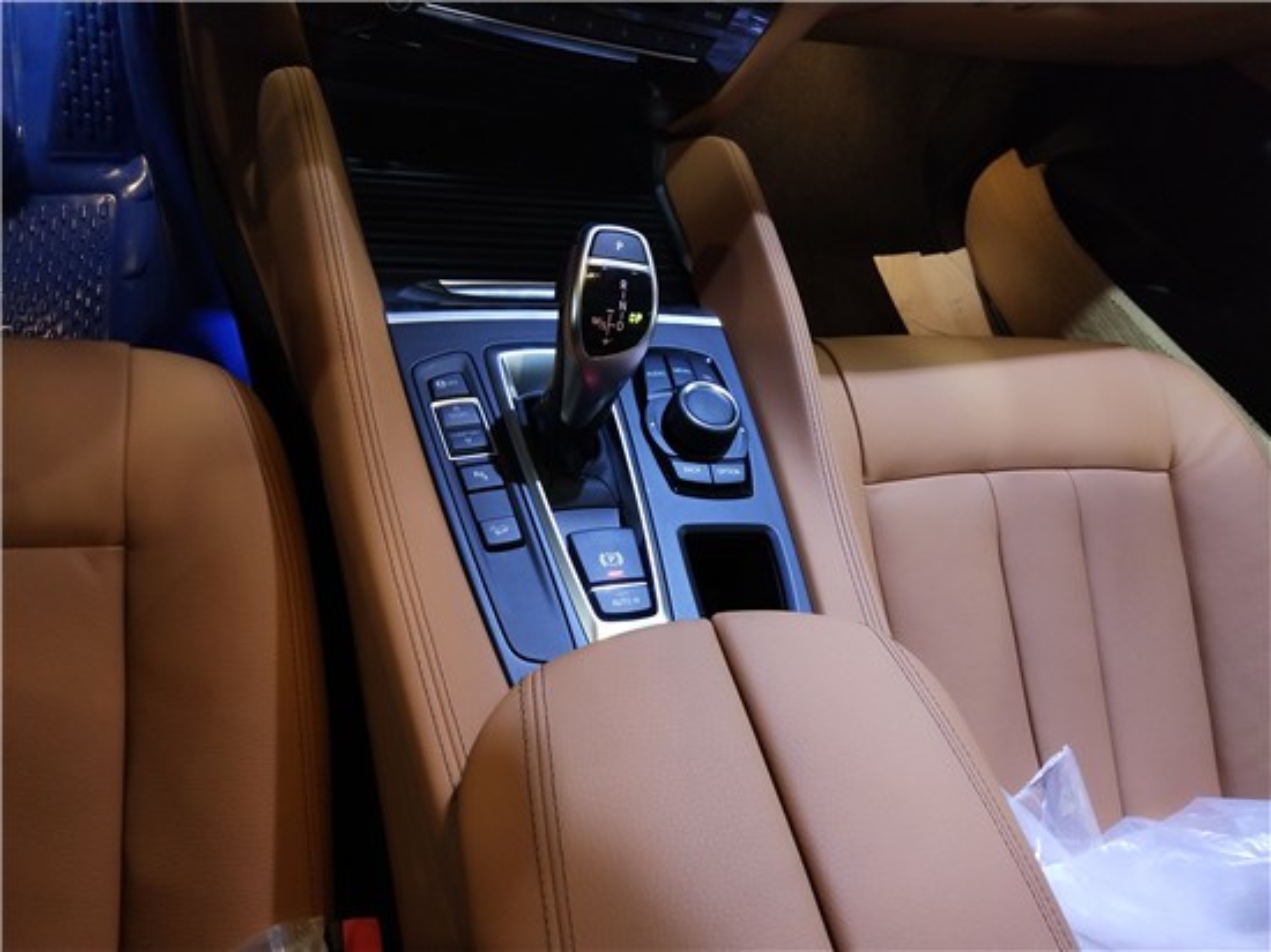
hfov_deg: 60.0
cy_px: 476
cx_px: 636
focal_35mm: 30
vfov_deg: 46.8
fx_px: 1101
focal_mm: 3.95
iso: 327
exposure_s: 1/33.3
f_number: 1.8
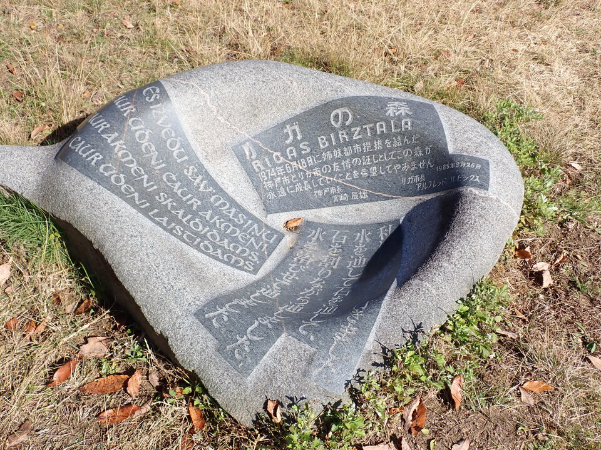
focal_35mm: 36
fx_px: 625
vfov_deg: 39.7
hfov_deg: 51.4
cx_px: 300
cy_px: 225
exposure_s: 1/800
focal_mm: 6.37
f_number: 3.5
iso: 100
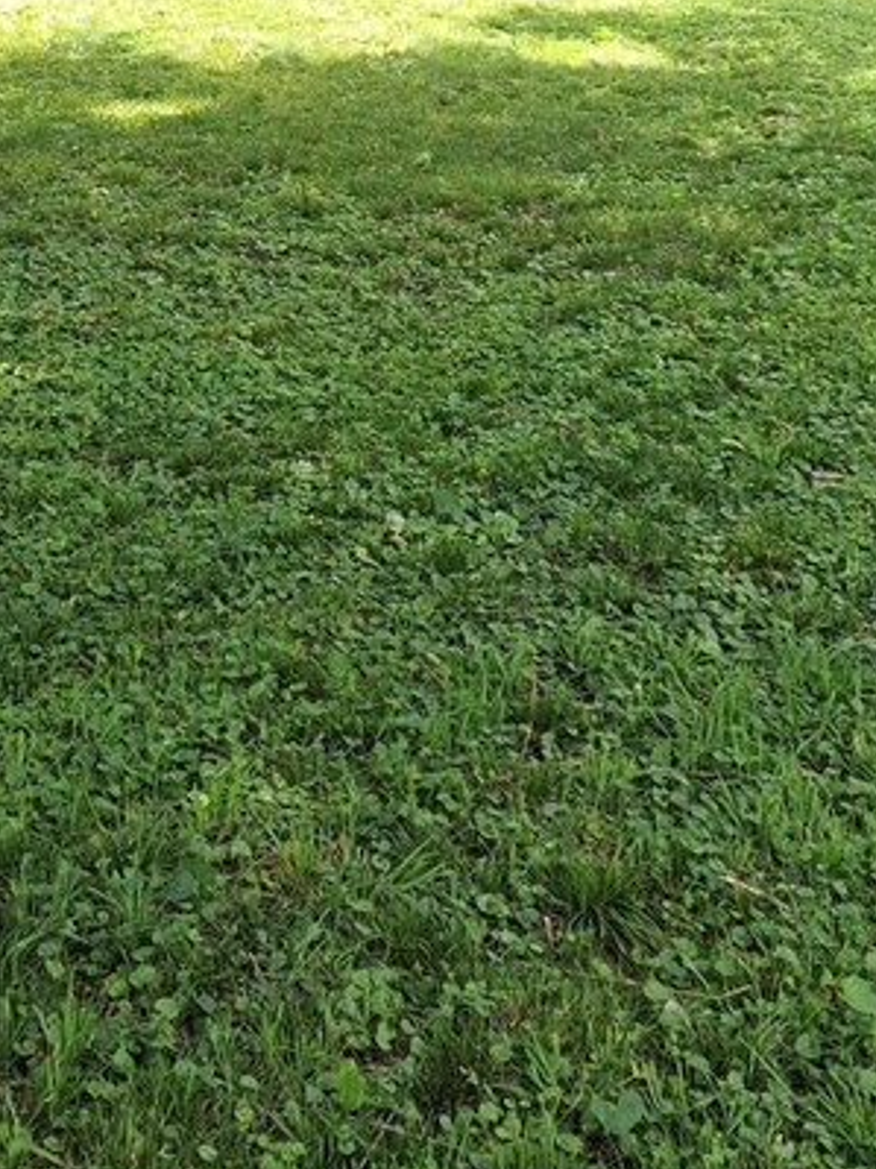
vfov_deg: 28.4
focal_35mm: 65
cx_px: 387
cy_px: 67
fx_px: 2194
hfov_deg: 22.6
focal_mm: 5.23
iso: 50
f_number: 1.8
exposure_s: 1/120
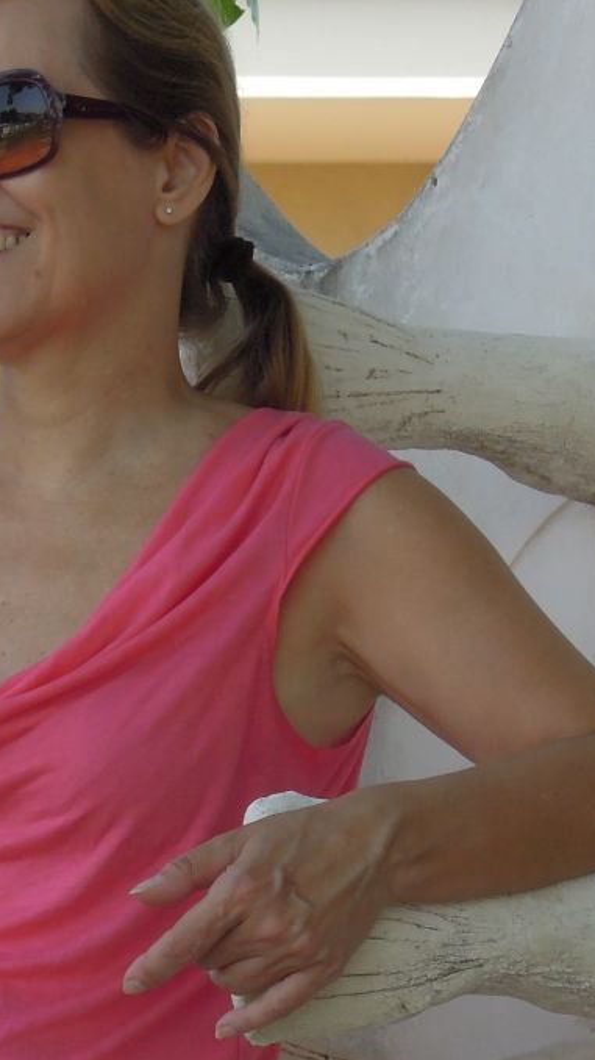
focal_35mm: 169
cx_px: 87
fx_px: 4744
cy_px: 754
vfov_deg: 12.7
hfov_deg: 7.2
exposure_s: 1/400
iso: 160
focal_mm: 13.8
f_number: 4.2
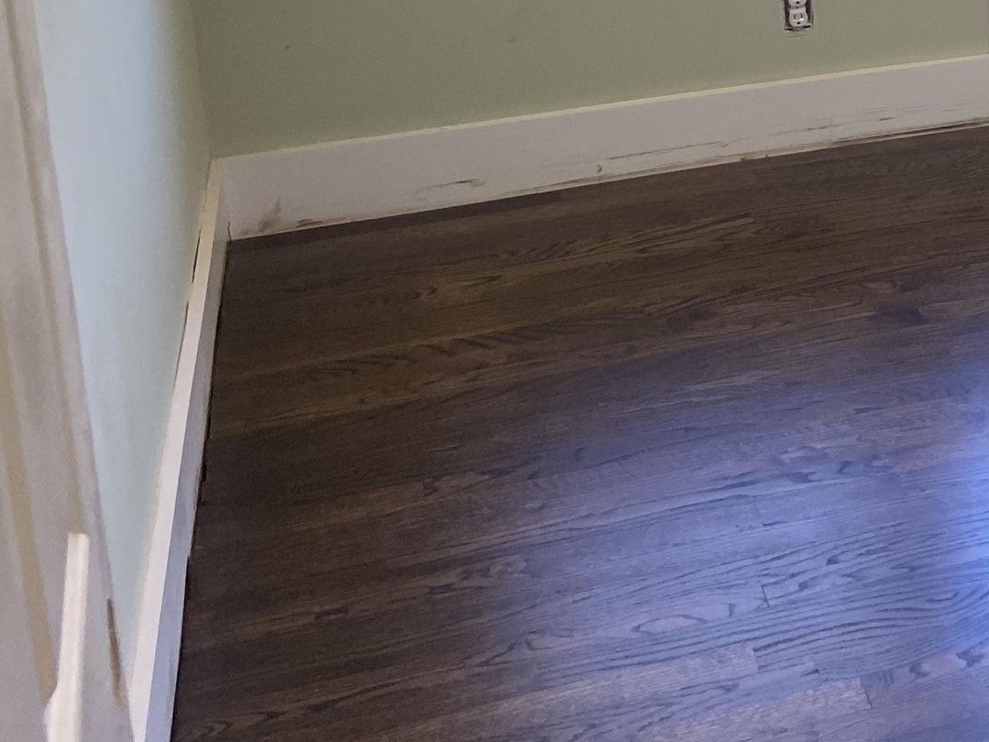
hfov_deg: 23.9
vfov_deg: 18.9
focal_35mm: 74
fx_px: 2115
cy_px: -123
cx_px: 1199
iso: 100
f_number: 1.8
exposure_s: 1/120
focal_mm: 4.25
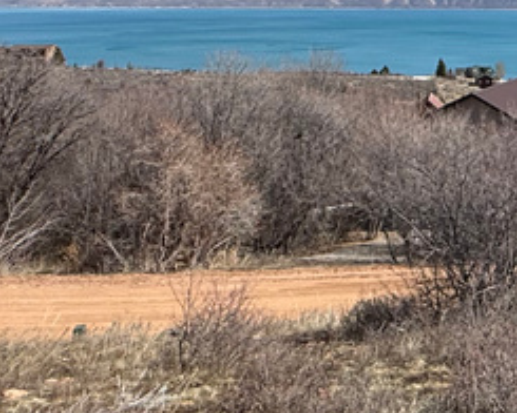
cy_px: -152
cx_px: 585
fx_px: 872
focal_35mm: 57
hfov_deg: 29.4
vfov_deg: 23.1
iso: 50
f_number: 2.2
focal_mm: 2.22
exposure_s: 1/3663
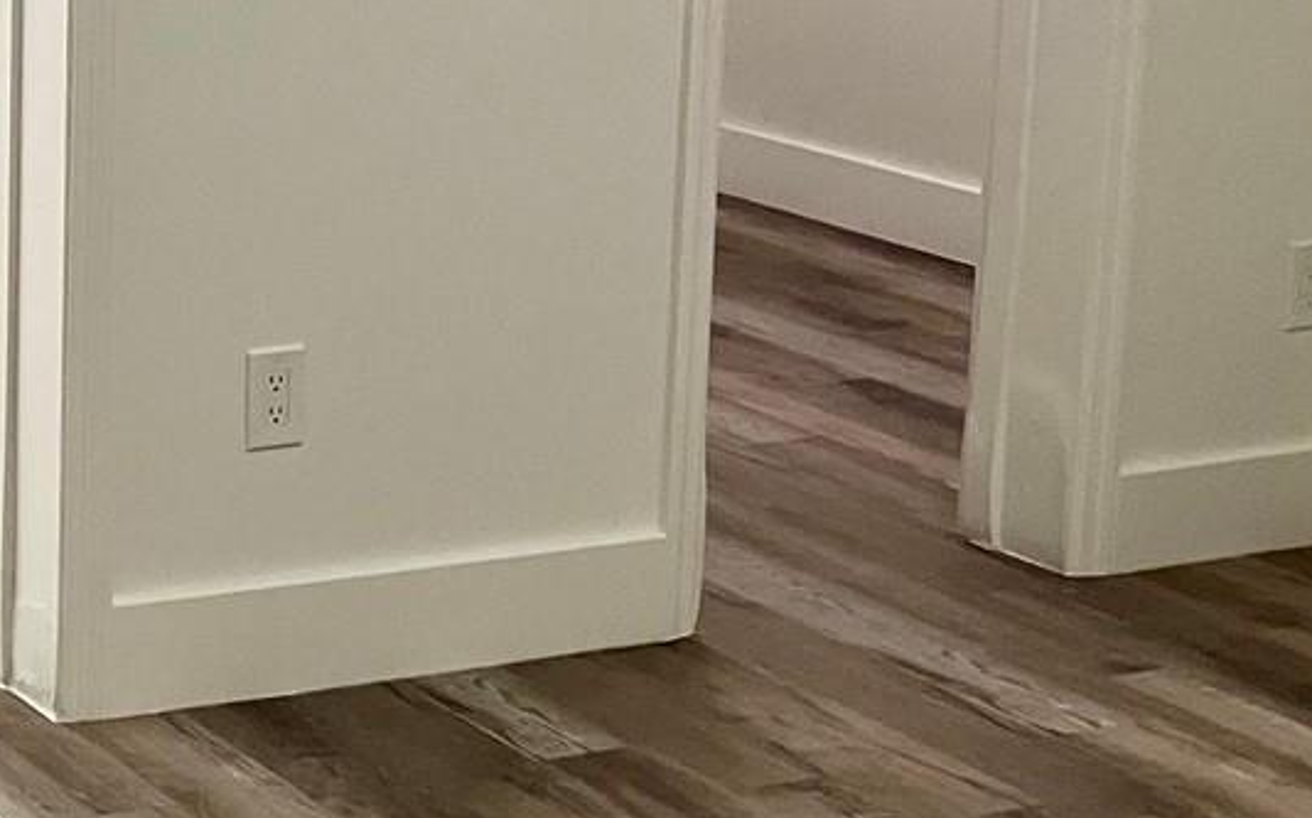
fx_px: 3180
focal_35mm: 89
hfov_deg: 21.1
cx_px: -396
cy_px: 0
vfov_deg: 14.4
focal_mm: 3.99
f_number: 1.8
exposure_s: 1/60
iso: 200
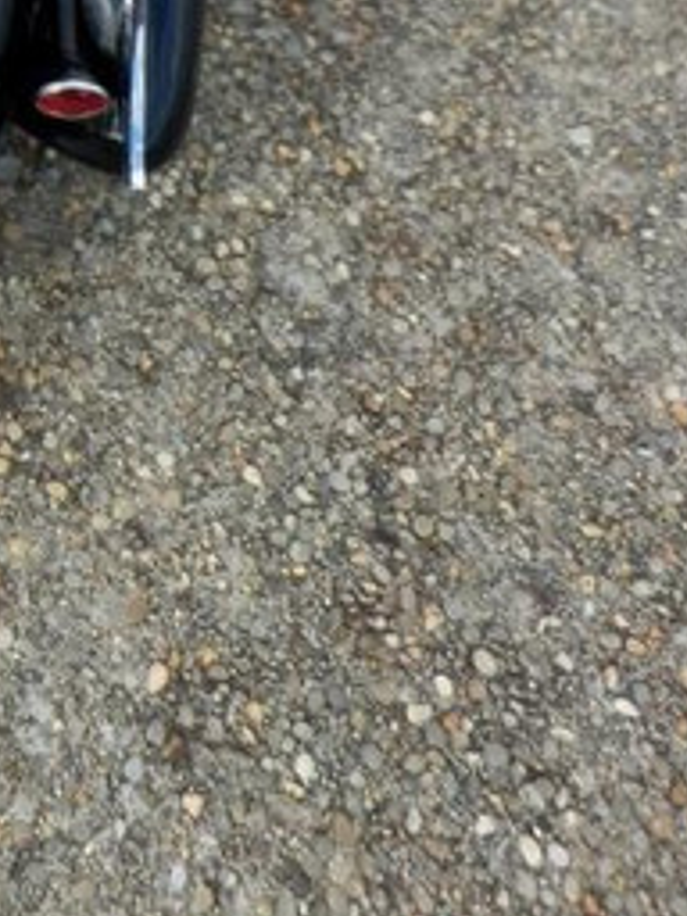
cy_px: -404
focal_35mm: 75
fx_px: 1985
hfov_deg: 17.8
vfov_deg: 22.1
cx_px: -308
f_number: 3
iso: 80
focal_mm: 4.2
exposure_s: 1/500
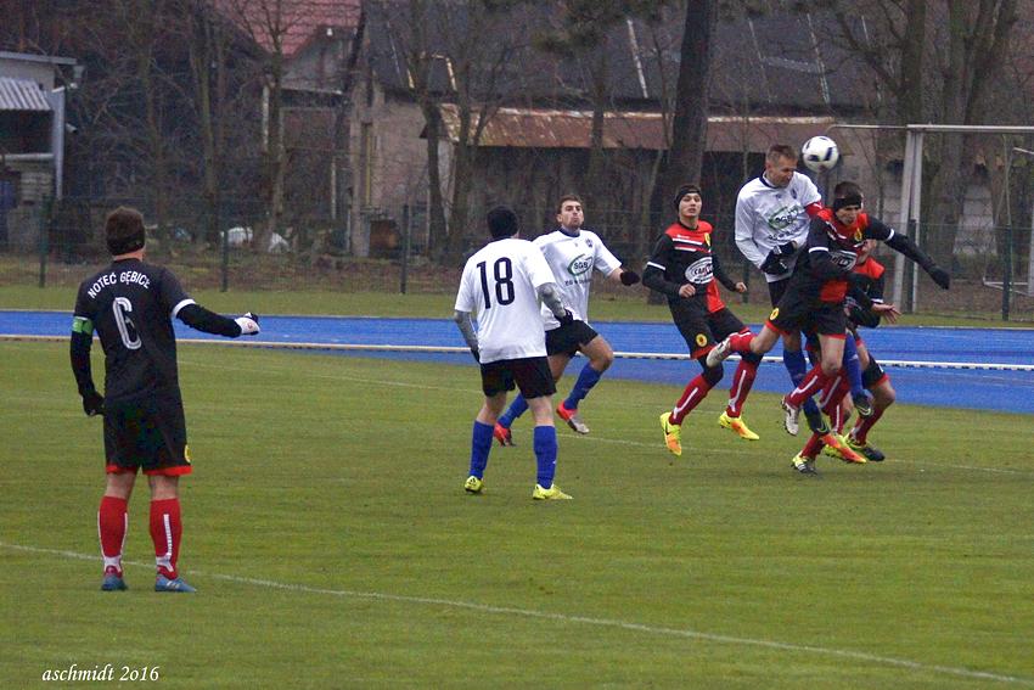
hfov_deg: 10.2
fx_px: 5817
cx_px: 517
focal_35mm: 202
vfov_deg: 6.8
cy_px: 345
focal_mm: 135
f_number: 5
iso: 1600
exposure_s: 1/640
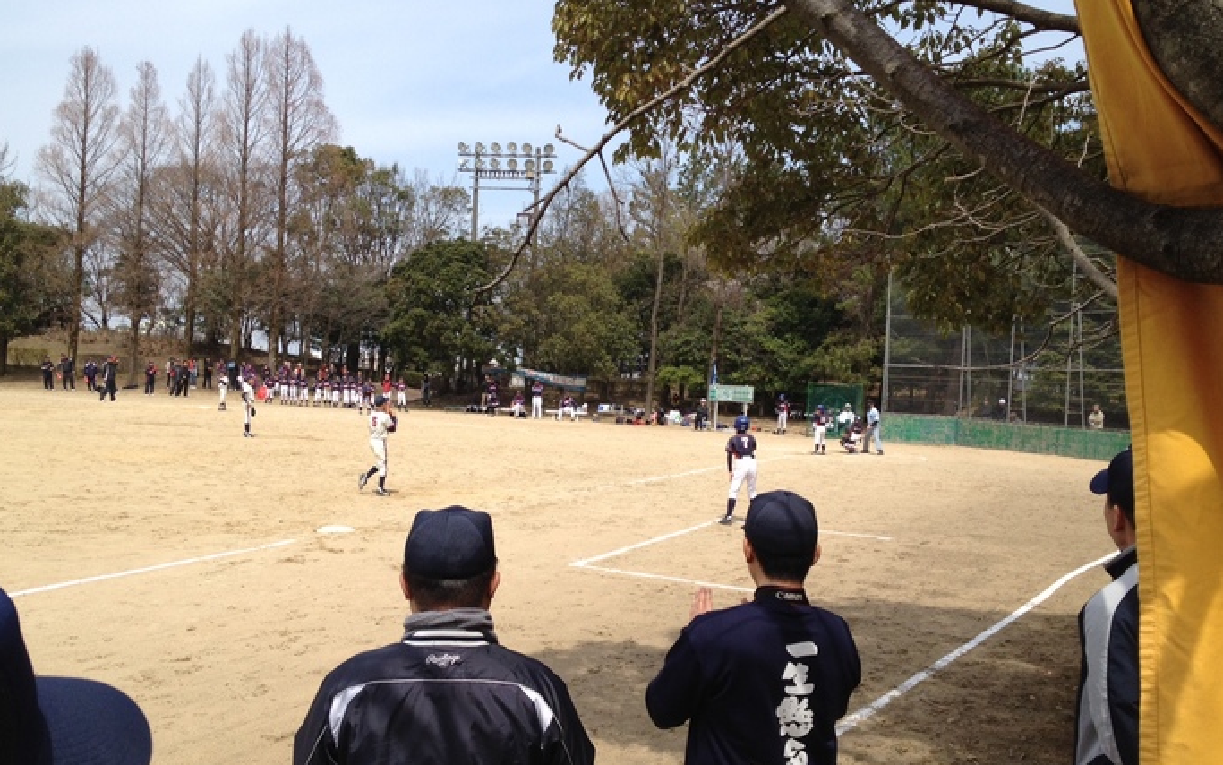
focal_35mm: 38
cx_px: 609
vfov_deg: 33.6
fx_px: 1267
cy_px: 409
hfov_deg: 51.5
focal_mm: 4.28
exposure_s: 1/1346
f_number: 2.4
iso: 64
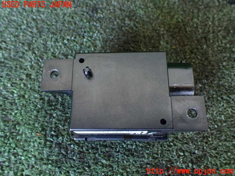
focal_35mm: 30
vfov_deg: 46.8
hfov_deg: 60.0
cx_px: 118
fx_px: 204
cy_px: 88
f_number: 2.3
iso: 800
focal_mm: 5.4
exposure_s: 1/60
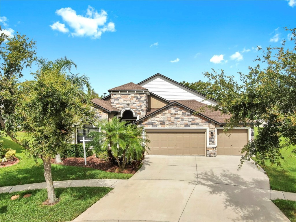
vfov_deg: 56.8
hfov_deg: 71.6
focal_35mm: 24
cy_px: 111
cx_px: 148
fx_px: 205
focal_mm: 4.39
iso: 110
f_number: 2.8
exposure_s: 1/1600
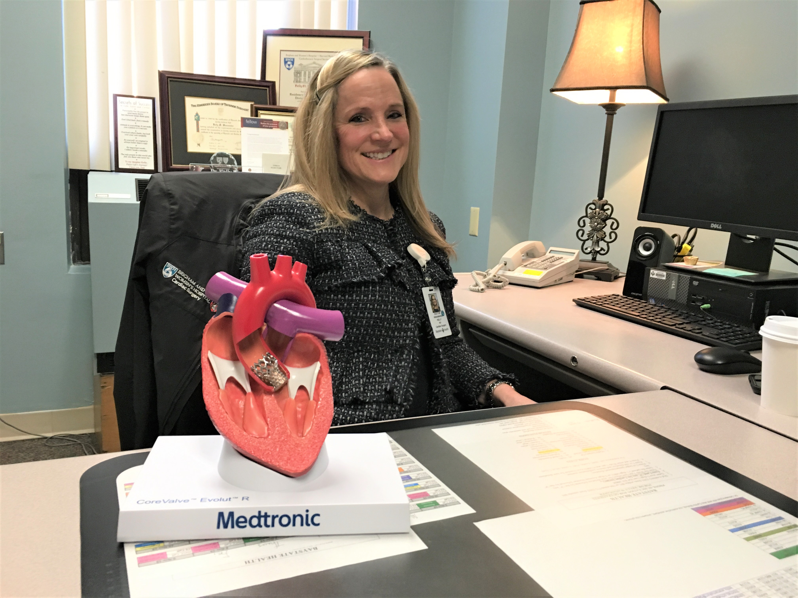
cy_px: 299
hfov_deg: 61.7
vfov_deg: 48.2
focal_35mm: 29
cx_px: 399
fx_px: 669
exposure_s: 1/30
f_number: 2.2
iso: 100
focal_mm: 4.15
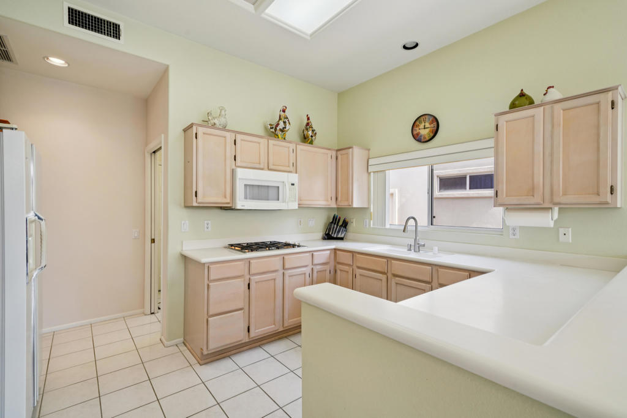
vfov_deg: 73.8
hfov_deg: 96.7
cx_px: 314
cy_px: 209
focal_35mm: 16
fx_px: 279
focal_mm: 16
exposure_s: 1/30
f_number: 8
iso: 250
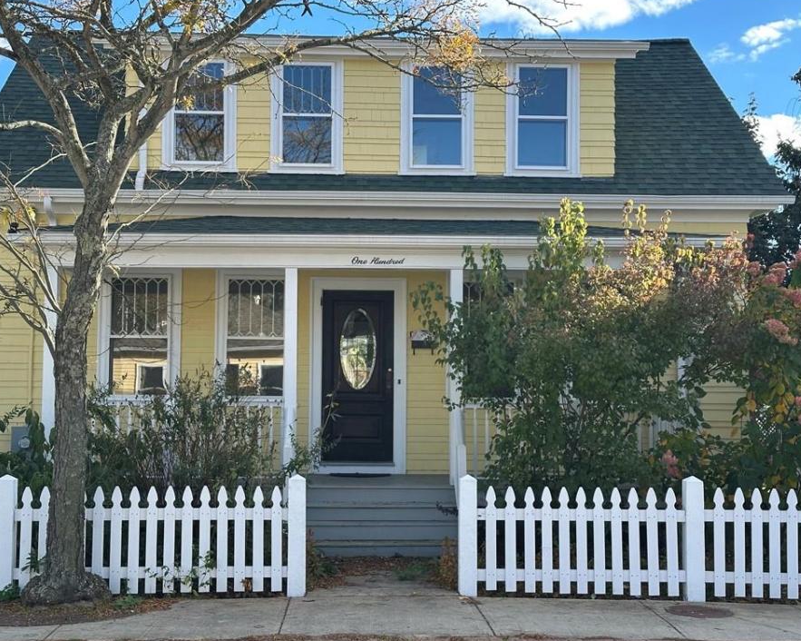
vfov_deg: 29.7
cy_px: 317
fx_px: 1209
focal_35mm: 51
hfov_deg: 36.7
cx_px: 378
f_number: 1.78
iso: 64
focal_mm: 6.86
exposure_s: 1/1085
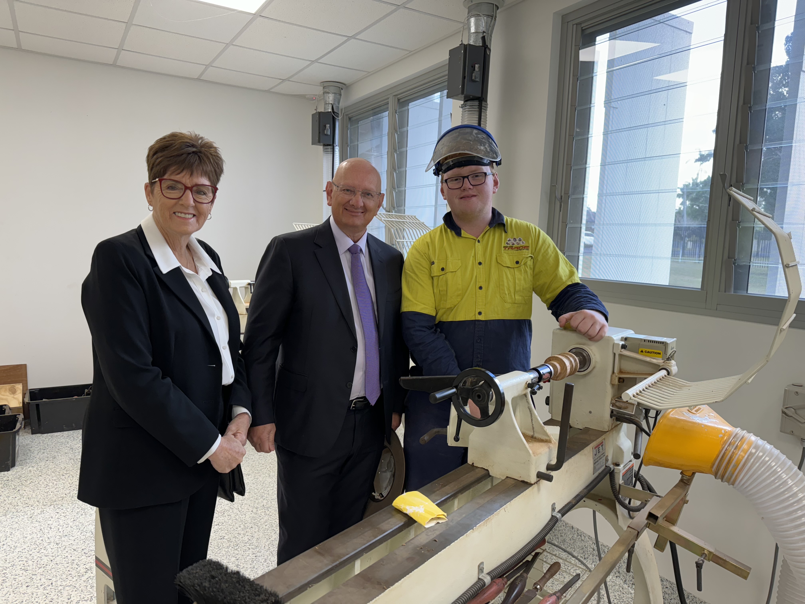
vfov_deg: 56.8
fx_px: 558
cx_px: 402
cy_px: 302
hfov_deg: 71.6
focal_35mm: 24
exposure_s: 1/100
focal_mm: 6.76
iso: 125
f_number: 1.78
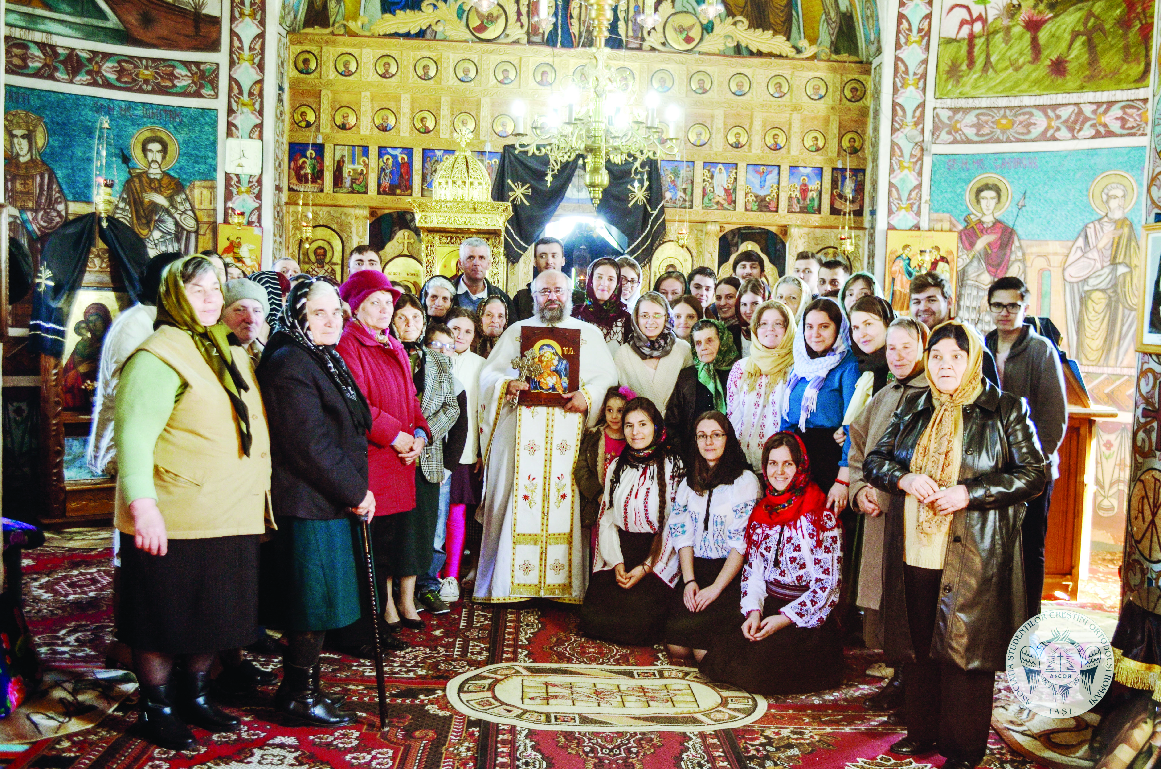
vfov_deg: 36.7
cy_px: 384
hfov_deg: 53.2
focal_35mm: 36
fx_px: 1159
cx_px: 580
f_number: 4
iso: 800
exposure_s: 1/40
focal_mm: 24
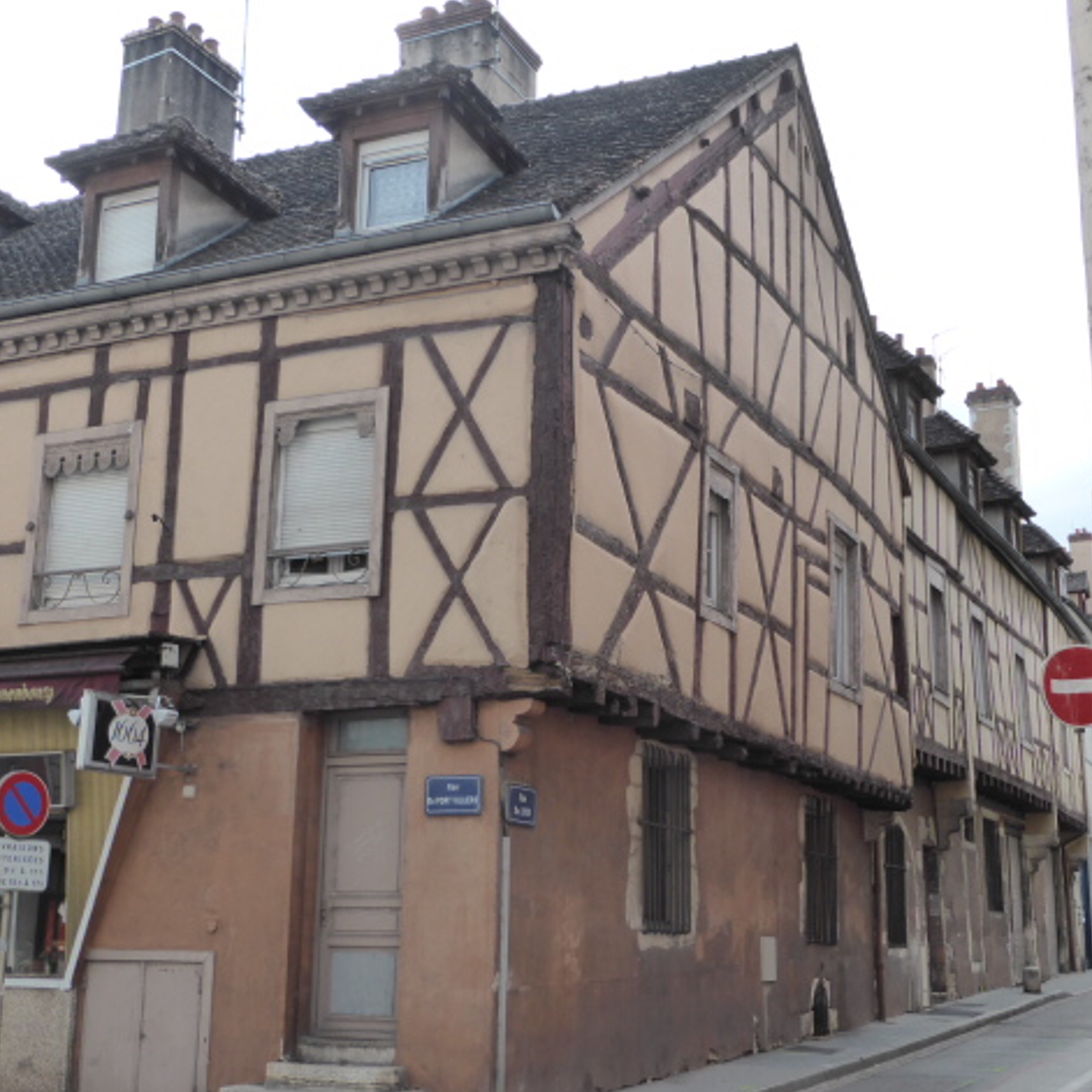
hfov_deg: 40.0
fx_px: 1499
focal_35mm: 42
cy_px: 547
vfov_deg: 40.0
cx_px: 598
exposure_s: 1/400
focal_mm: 6.1
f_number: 3.7
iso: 200
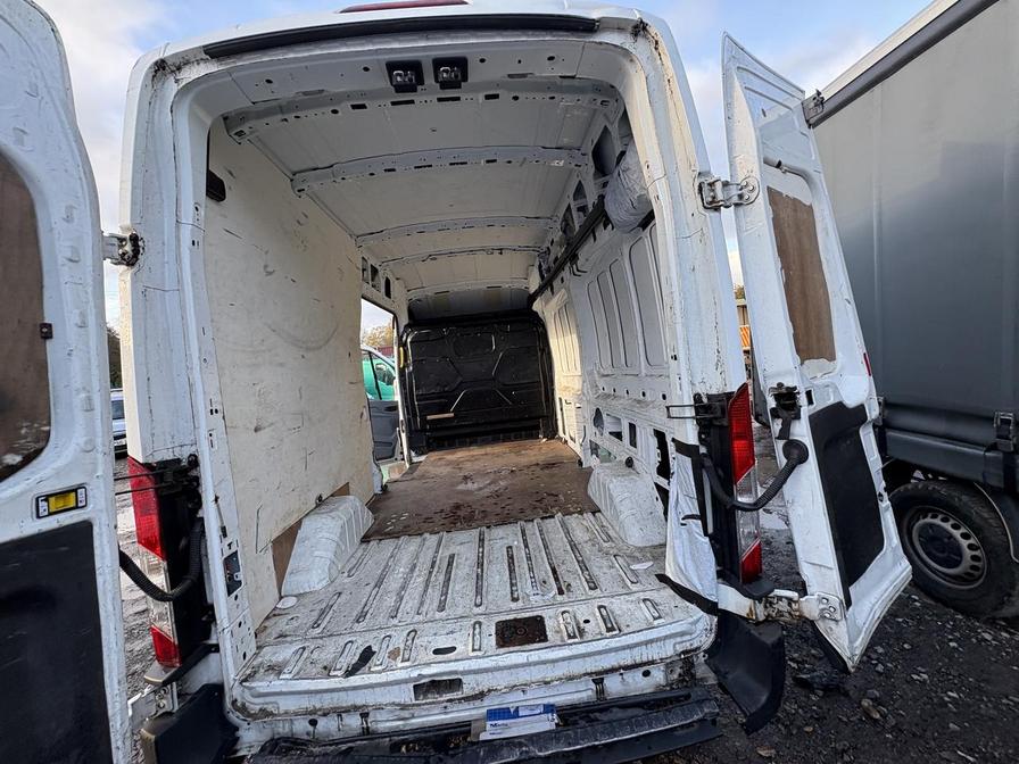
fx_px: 412
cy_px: 382
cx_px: 510
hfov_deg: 102.1
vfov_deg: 85.7
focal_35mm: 14
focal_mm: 2.22
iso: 40
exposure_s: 1/99
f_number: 2.2
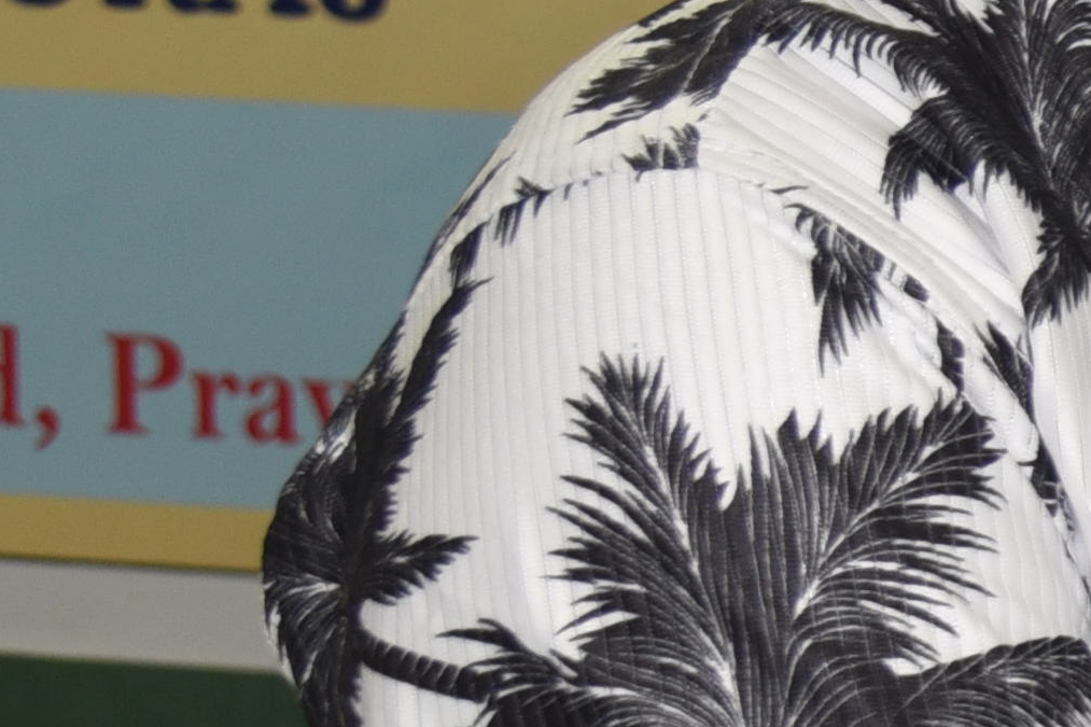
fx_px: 6120
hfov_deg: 8.7
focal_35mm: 202
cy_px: 553
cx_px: 3120
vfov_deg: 6.8
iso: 560
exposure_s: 1/80
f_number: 4.5
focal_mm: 34
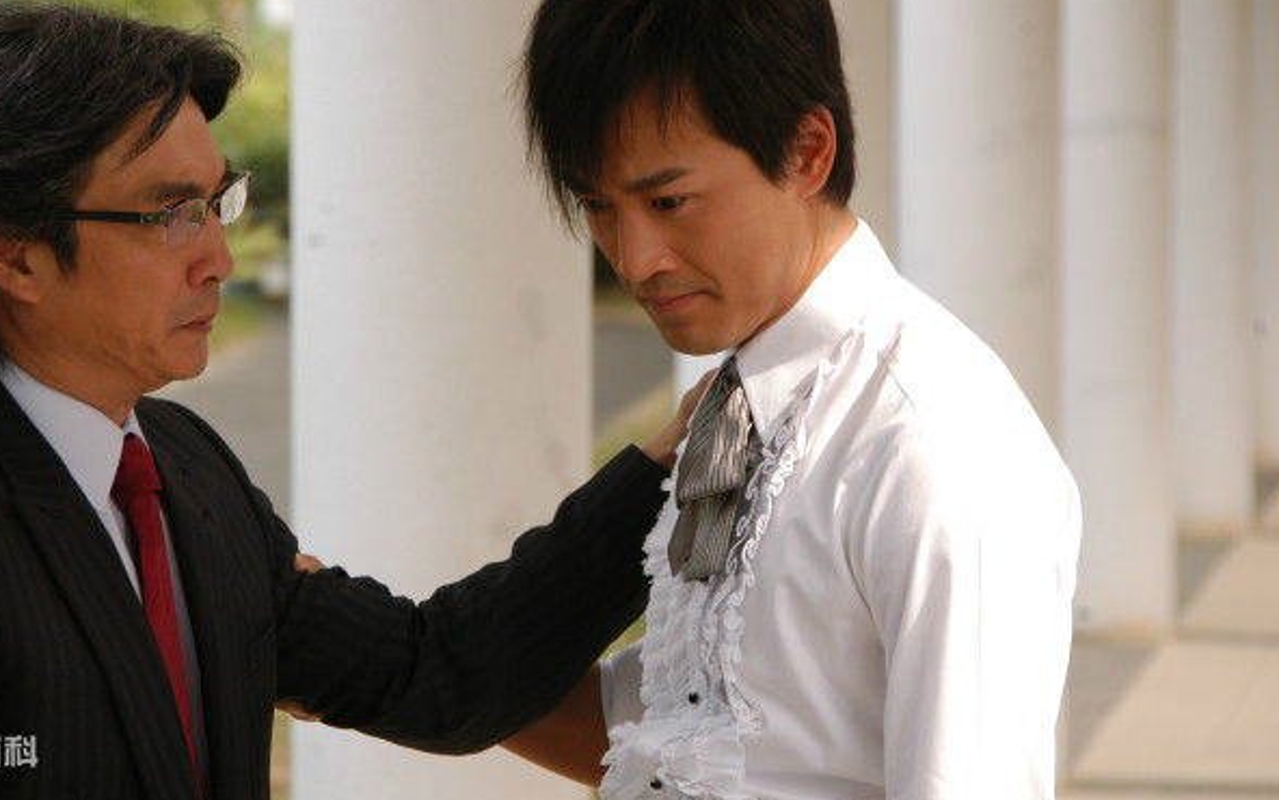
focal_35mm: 204
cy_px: 283
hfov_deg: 10.3
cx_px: 573
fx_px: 7098
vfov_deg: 6.4
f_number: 5.6
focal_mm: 105
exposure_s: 1/320
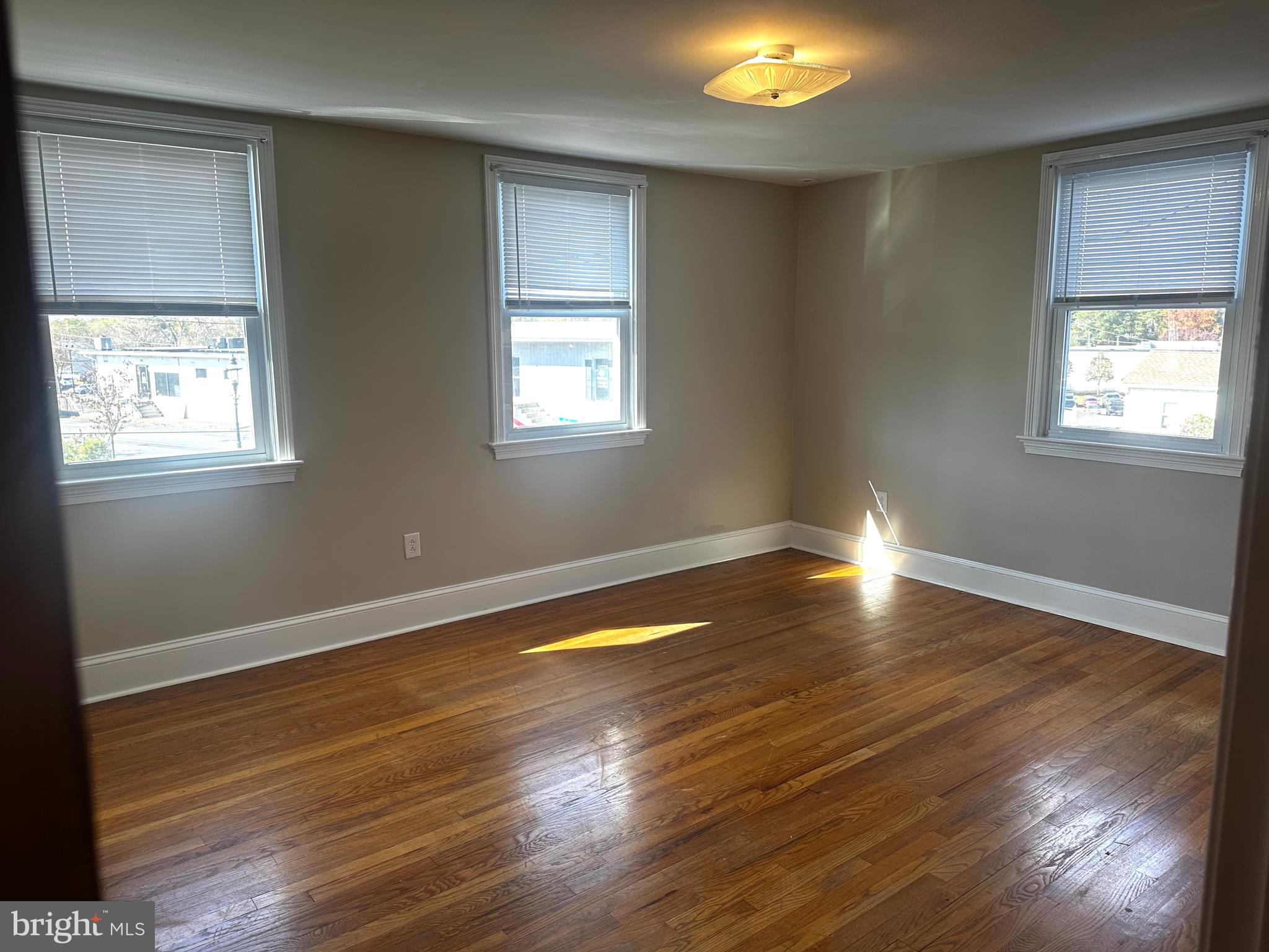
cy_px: 476
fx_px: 880
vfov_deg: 56.8
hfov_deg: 71.6
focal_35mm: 24
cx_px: 634
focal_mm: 6.86
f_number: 1.78
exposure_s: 1/160
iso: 80
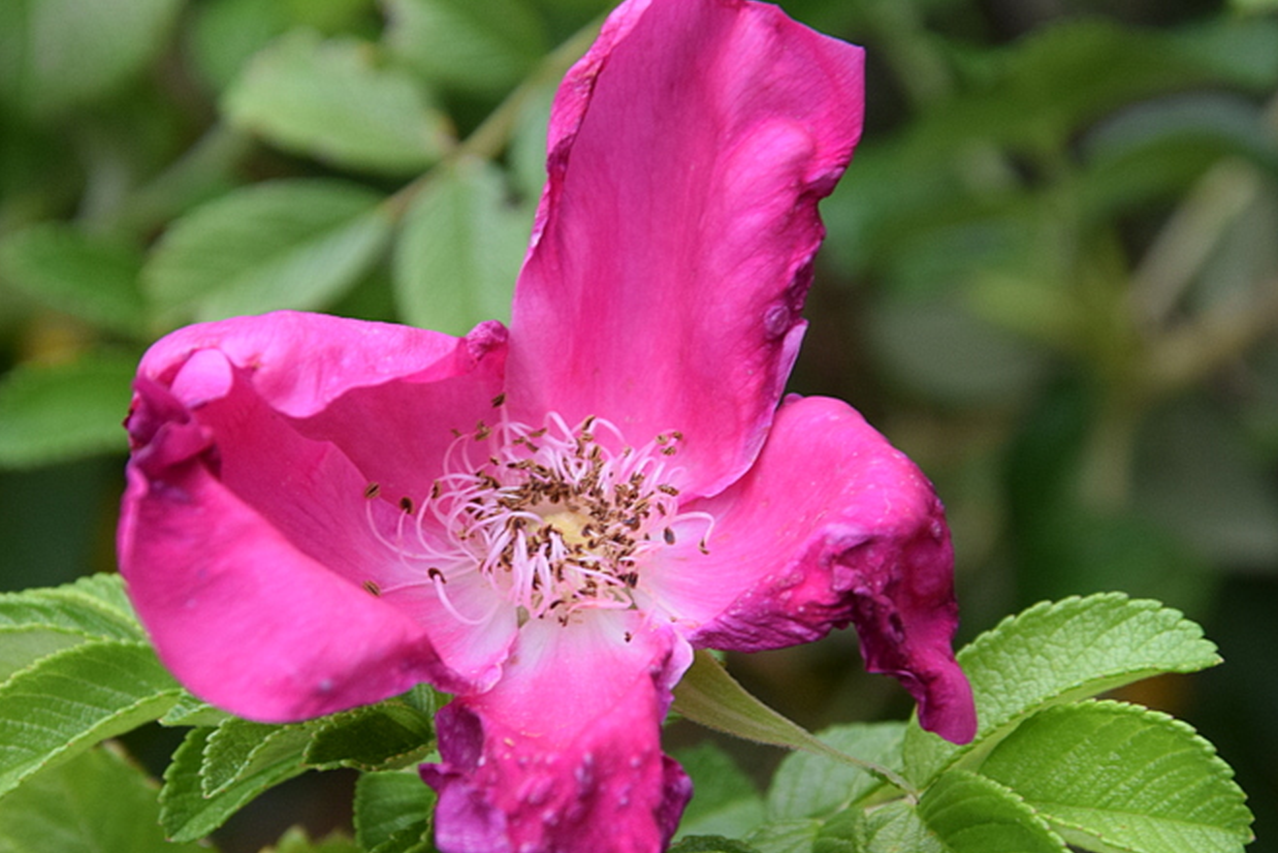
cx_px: 613
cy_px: 452
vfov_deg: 10.1
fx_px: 4851
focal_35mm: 137
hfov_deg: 15.0
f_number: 7.1
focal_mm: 75
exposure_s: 1/125
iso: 400
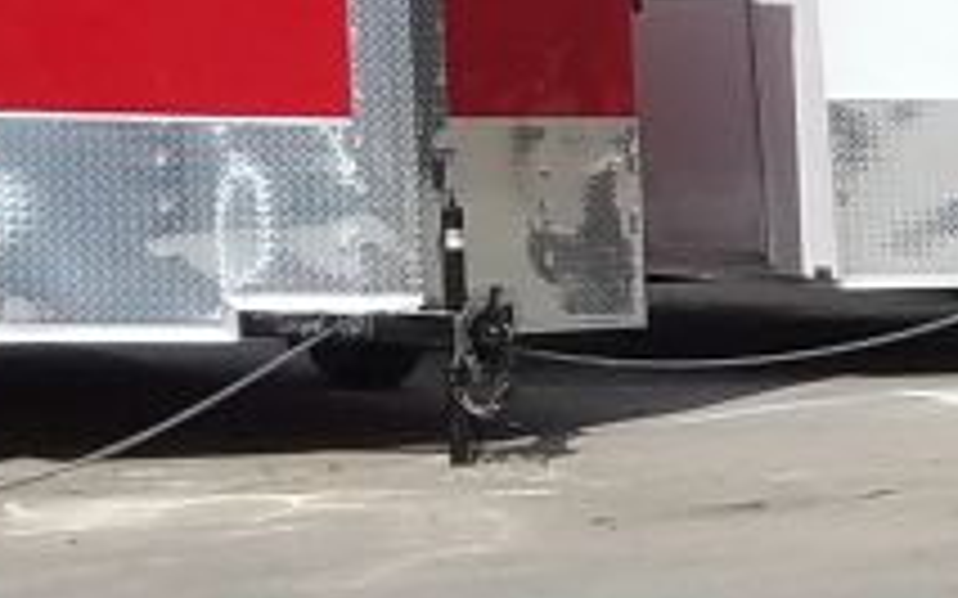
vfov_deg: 7.2
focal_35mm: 181
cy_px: 589
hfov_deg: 8.9
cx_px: 3081
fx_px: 4724
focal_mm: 4.2
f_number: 1.7
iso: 40
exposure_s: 1/2960
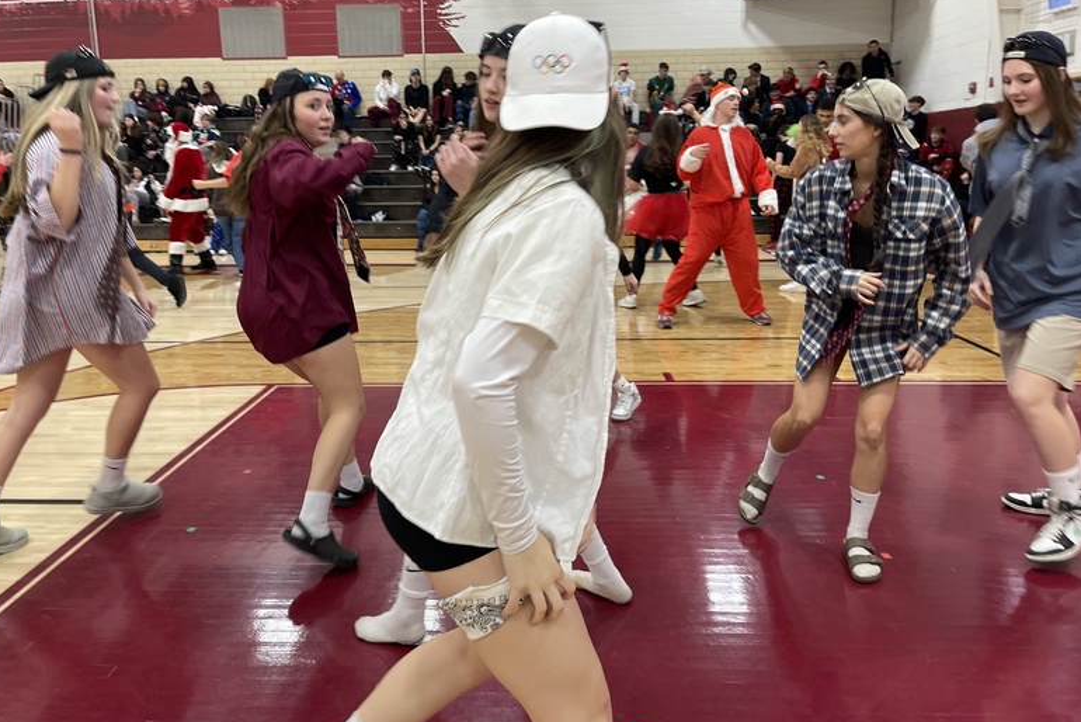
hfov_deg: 67.3
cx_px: 524
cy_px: 346
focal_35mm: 27
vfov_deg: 48.0
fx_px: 811
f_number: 1.6
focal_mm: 5.1
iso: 125
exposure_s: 1/120
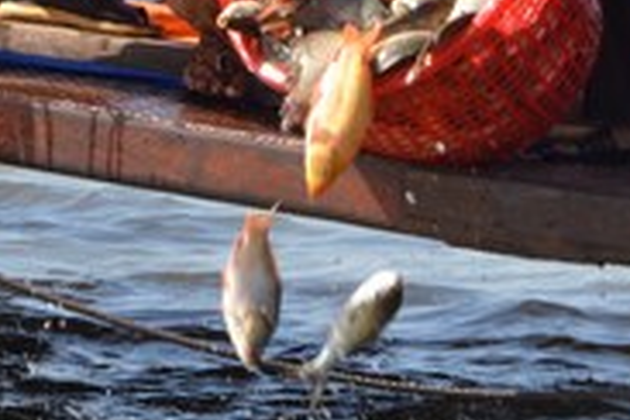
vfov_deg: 6.8
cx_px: 317
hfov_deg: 10.2
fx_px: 3535
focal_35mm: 202
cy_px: -77
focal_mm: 38
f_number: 16
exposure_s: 1/250
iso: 640
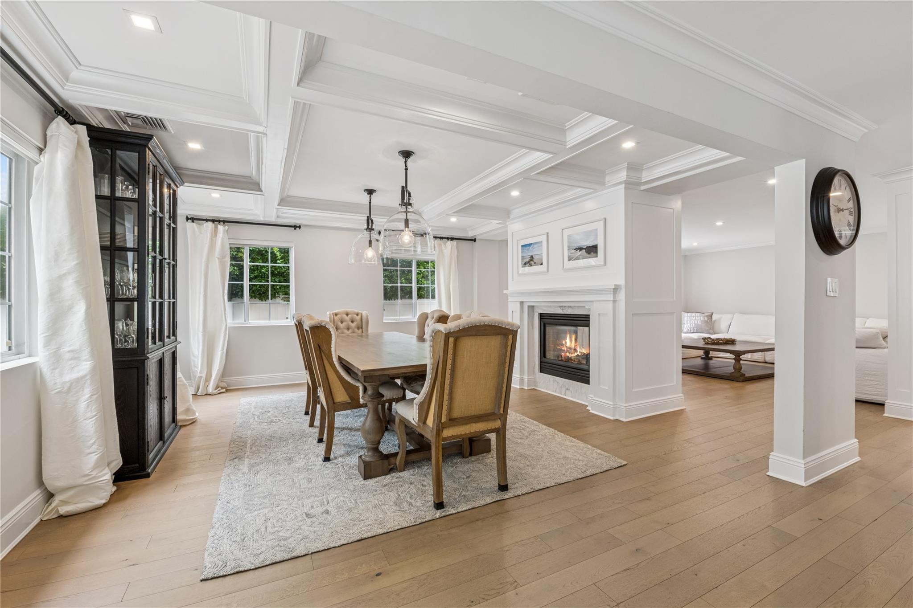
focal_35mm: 15
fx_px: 380
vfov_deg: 77.3
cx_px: 456
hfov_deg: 100.4
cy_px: 304
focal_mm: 15
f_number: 14
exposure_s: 1/30
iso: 640
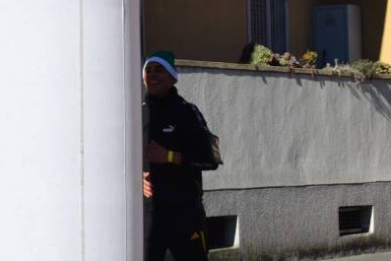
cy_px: 308
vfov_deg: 6.8
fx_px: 2184
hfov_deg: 10.2
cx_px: 376
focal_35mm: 201
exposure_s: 1/400
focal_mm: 52
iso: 200
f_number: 10
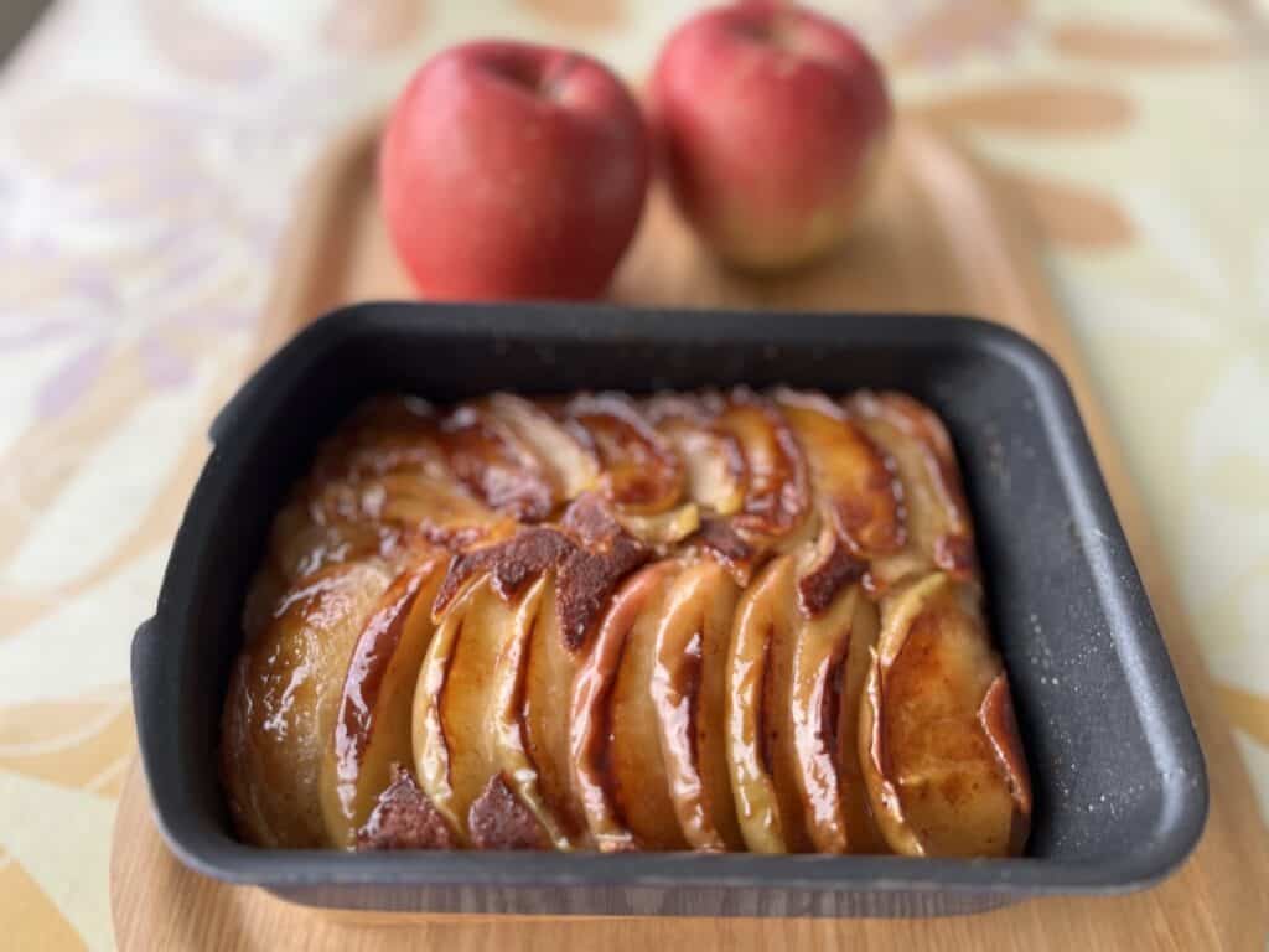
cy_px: 476
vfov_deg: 53.1
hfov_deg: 67.3
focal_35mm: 26
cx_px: 634
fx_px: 953
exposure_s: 1/121
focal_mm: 5.1
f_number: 1.6
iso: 64
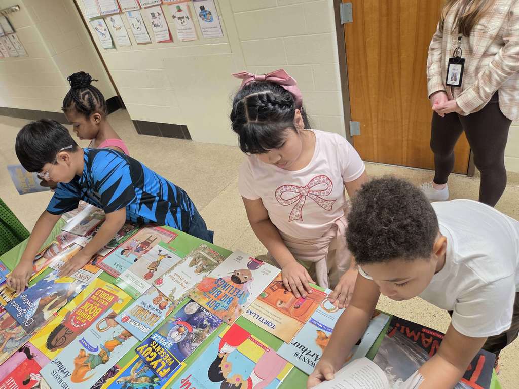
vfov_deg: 58.9
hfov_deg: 73.9
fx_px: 345
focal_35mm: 23
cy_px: 194
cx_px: 260
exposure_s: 1/120
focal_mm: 5.4
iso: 250
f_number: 1.8
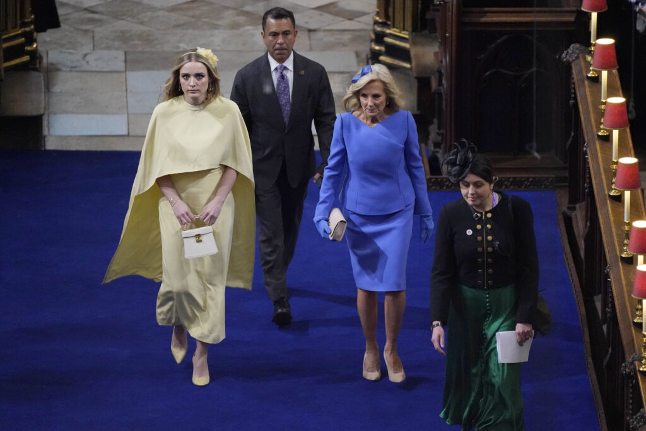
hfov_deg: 3.4
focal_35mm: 600
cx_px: 323
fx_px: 10767
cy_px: 216
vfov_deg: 2.3
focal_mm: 600
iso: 10000
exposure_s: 1/400
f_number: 4
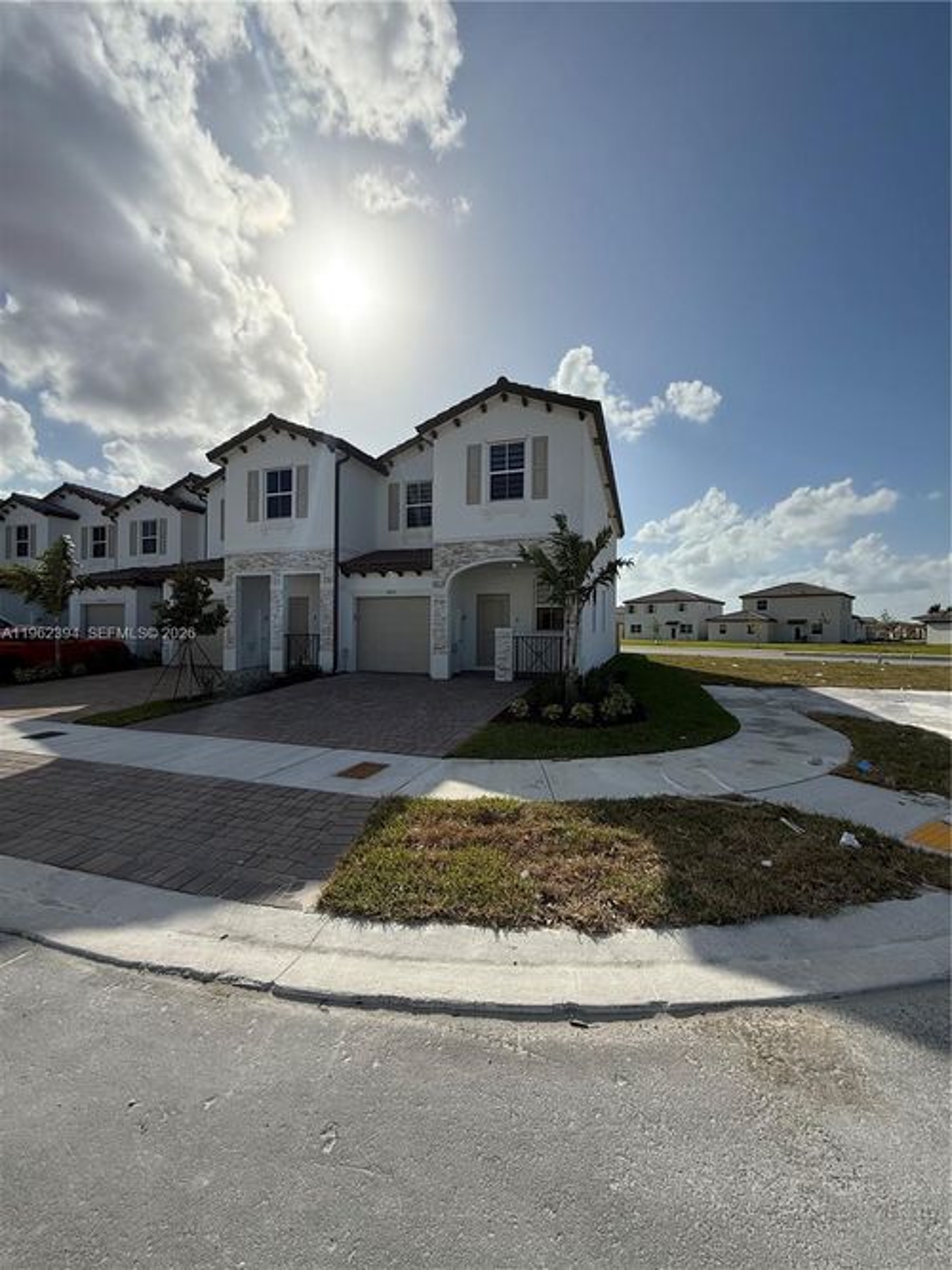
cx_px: 476
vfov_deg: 102.1
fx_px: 514
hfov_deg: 85.7
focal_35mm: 14
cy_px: 635
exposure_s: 1/5155
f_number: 2.2
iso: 80
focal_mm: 2.22
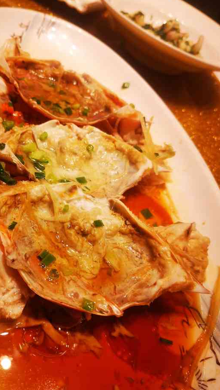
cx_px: 72
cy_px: 194
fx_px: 311
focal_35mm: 30
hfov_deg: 38.5
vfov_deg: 64.3
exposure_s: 1/244
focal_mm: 4.75
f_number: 1.8
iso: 50
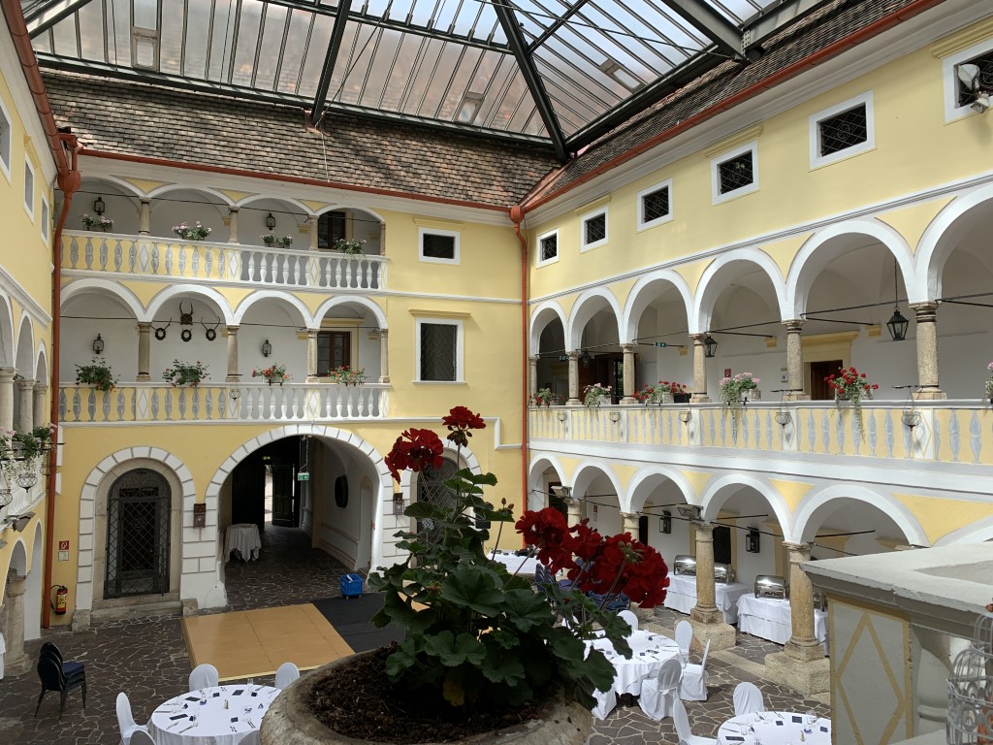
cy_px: 372
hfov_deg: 67.3
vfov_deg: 53.1
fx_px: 746
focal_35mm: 26
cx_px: 496
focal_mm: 4.25
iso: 25
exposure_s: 1/1536
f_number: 1.8
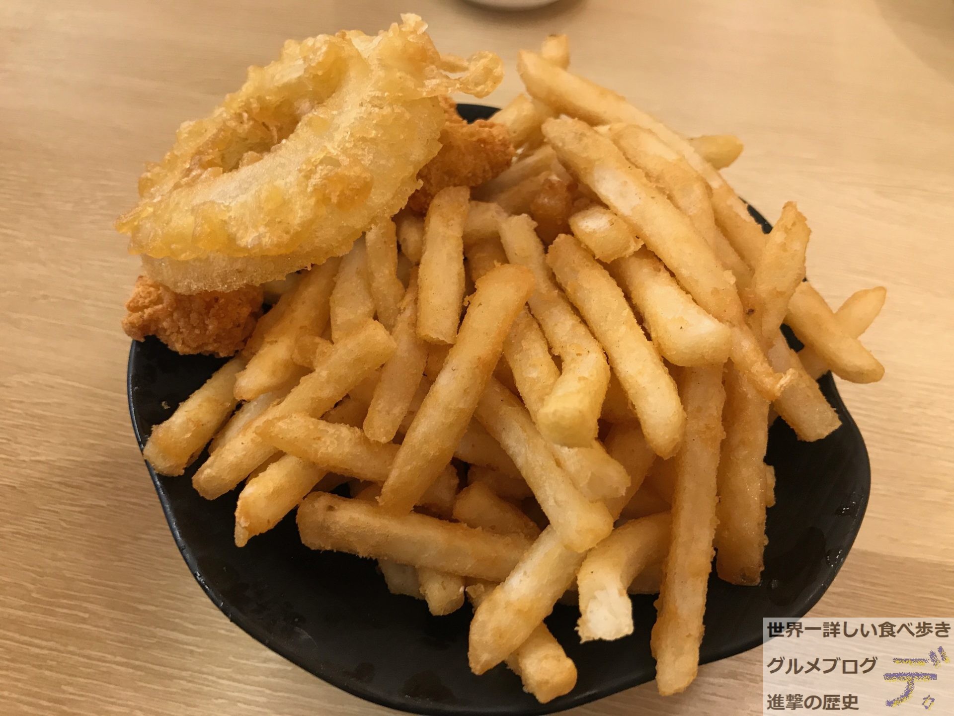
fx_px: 772
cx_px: 477
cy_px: 358
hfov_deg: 63.4
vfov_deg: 49.7
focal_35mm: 28
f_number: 1.8
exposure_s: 1/30
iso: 32
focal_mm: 3.99
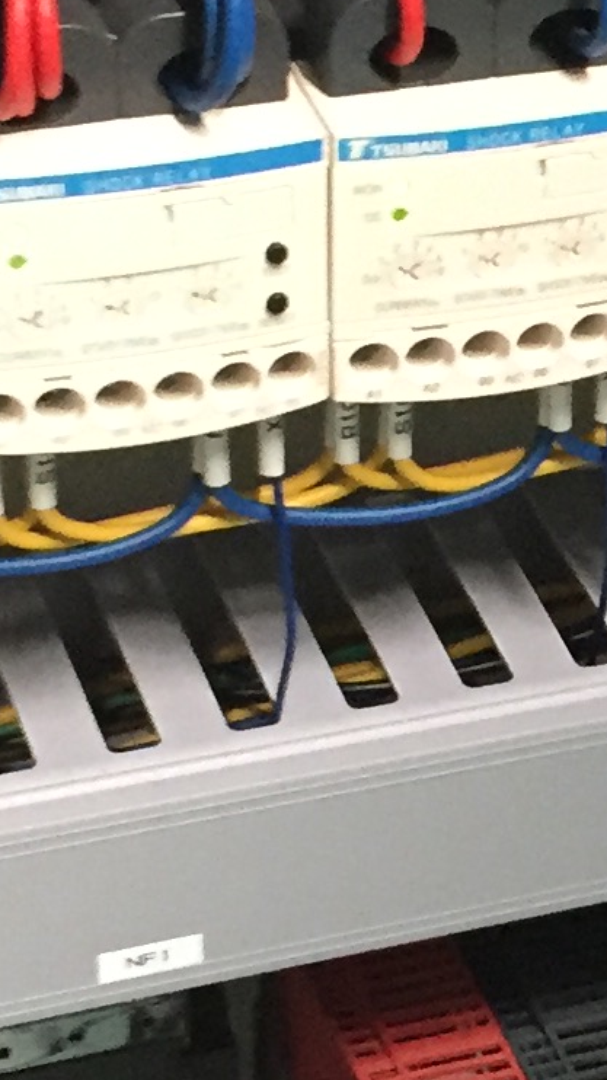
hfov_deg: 8.5
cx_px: 978
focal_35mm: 139
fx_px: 3980
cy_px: 546
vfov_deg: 15.5
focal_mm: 4.15
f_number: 2.2
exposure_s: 1/25
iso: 250
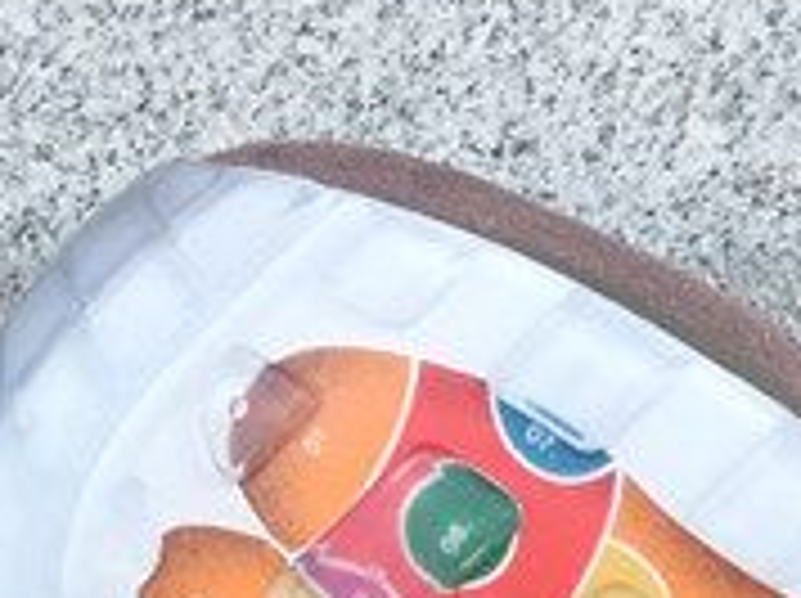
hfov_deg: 12.6
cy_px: 1311
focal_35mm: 157
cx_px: 544
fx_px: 3628
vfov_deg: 8.8
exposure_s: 1/436
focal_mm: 3.3
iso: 25
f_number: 2.4
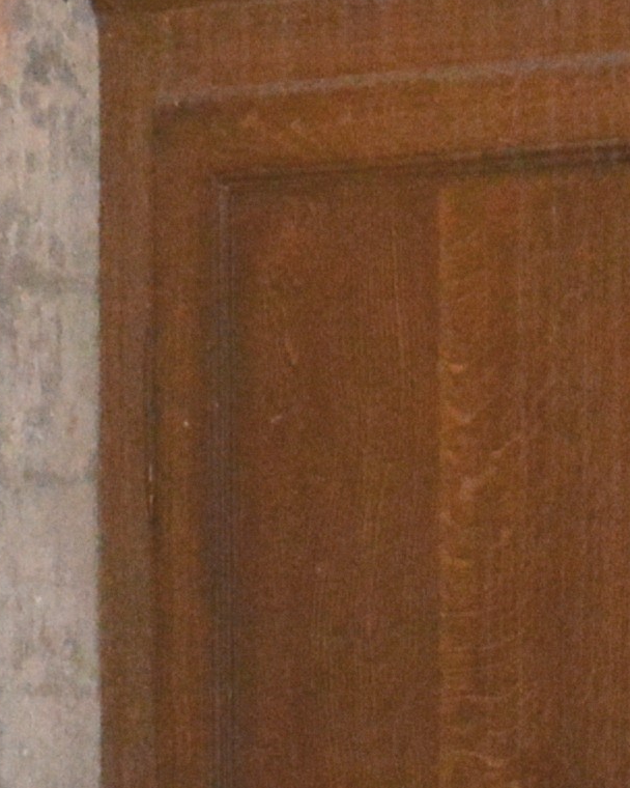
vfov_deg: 9.0
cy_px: 1683
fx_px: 4661
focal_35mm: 200
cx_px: 805
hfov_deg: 7.6
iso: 3200
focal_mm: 18
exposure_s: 1/60
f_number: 3.5
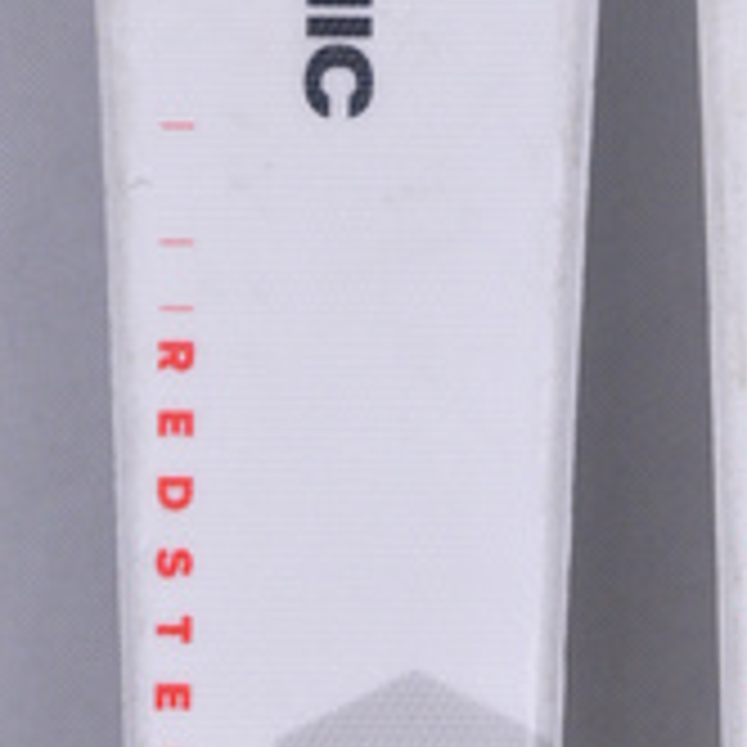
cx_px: 650
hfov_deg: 4.8
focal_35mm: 363
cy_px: 99
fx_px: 8866
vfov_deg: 4.8
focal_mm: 105
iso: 3200
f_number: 9.5
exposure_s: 1/125
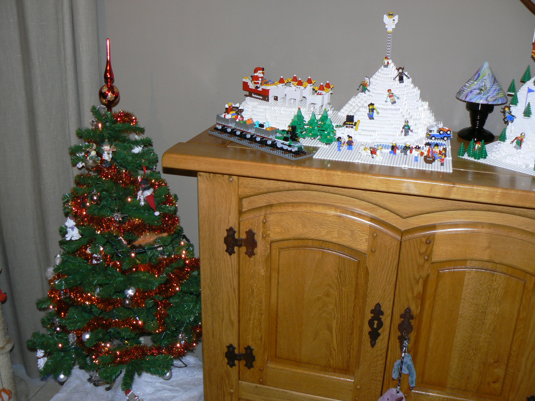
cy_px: 200
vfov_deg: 39.7
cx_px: 268
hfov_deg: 51.4
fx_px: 556
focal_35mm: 36
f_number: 2.8
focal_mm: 6
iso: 100
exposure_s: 1/30
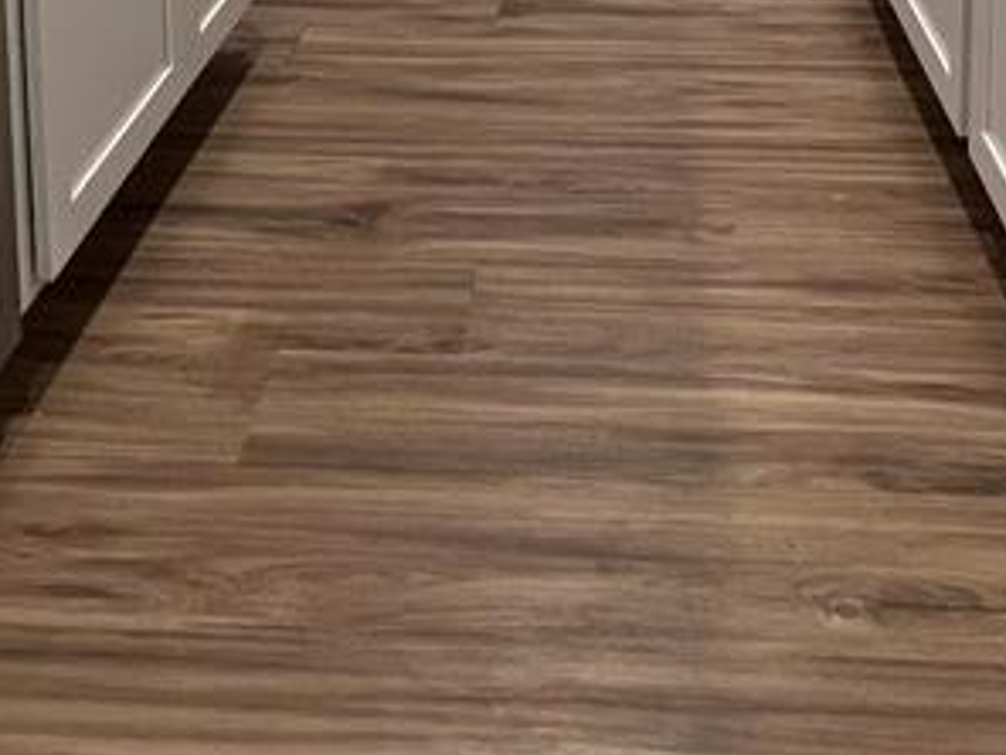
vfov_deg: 24.3
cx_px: 540
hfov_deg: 42.0
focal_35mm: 45
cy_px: -408
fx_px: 1308
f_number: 1.8
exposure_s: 1/60
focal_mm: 1.57
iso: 200
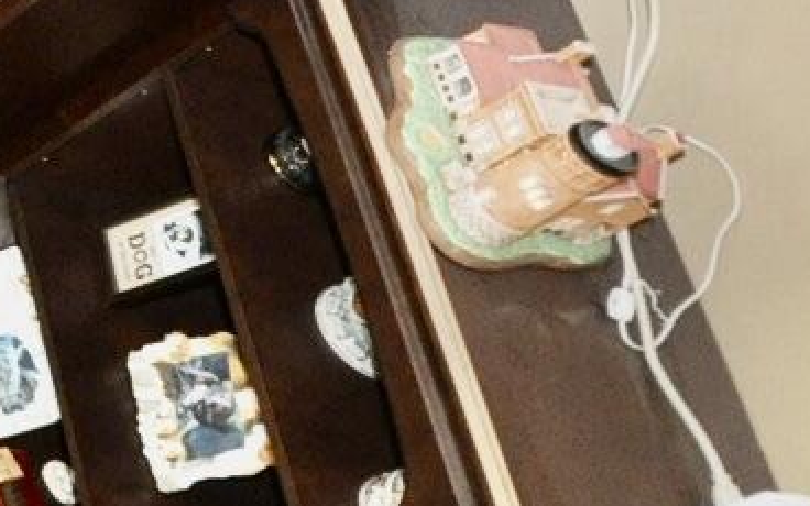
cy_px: -306
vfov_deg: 13.6
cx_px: -1488
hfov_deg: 12.3
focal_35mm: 89
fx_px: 1965
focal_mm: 10
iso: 800
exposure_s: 1/60
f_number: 4
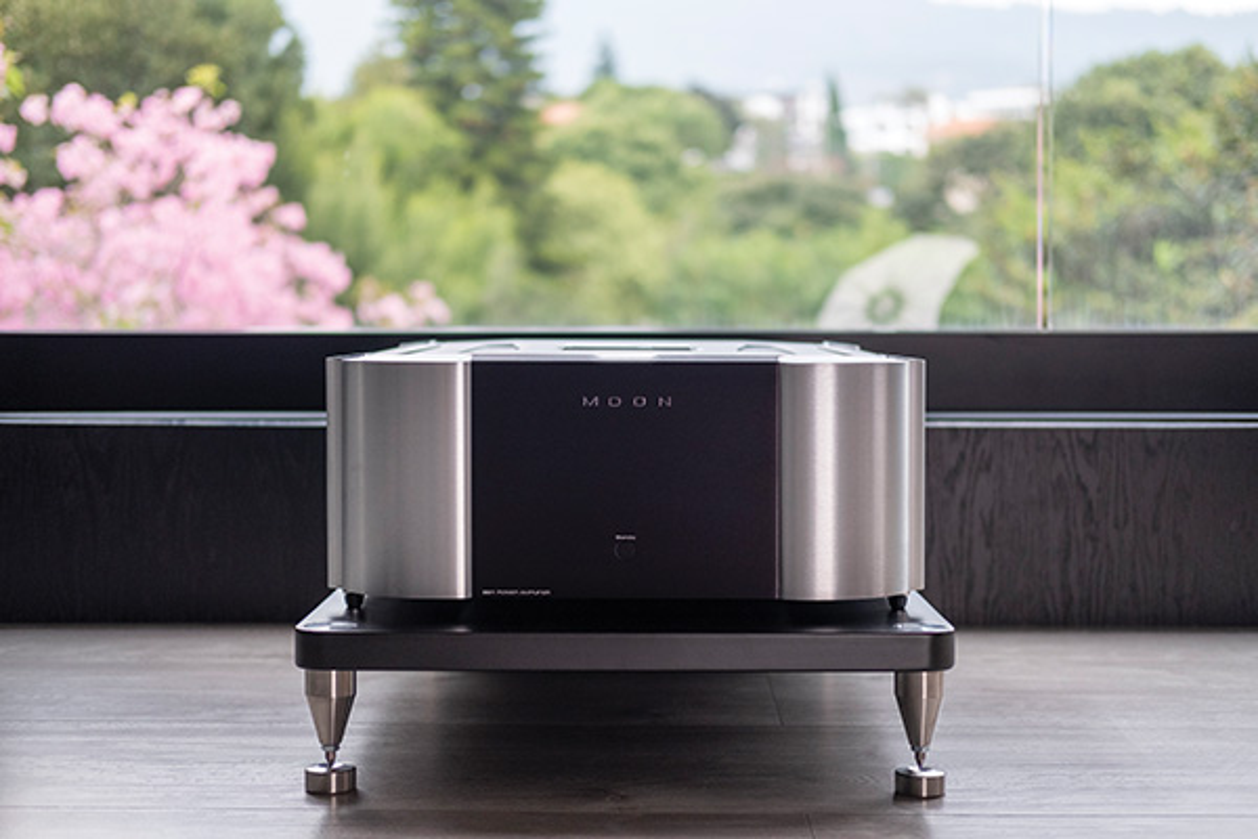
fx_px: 1852
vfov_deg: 25.5
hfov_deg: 37.5
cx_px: 629
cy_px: 420
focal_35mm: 53
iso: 400
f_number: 2
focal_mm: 35
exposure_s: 1/500
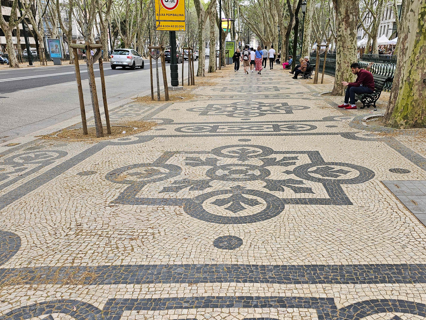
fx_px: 394
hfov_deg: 56.7
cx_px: 233
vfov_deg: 43.5
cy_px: 216
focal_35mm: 32
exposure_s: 1/120
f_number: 1.7
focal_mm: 6.3
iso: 25
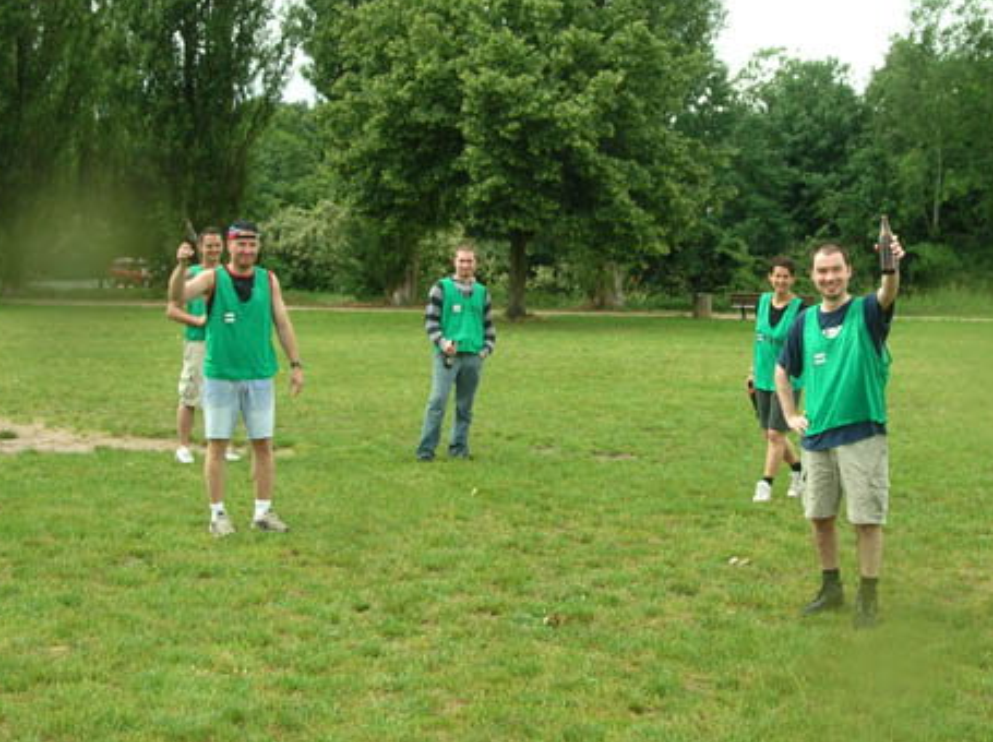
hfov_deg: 31.1
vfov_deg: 23.6
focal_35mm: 62
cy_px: 307
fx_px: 1776
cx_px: 622
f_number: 4.1
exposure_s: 1/182
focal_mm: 7.8
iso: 50
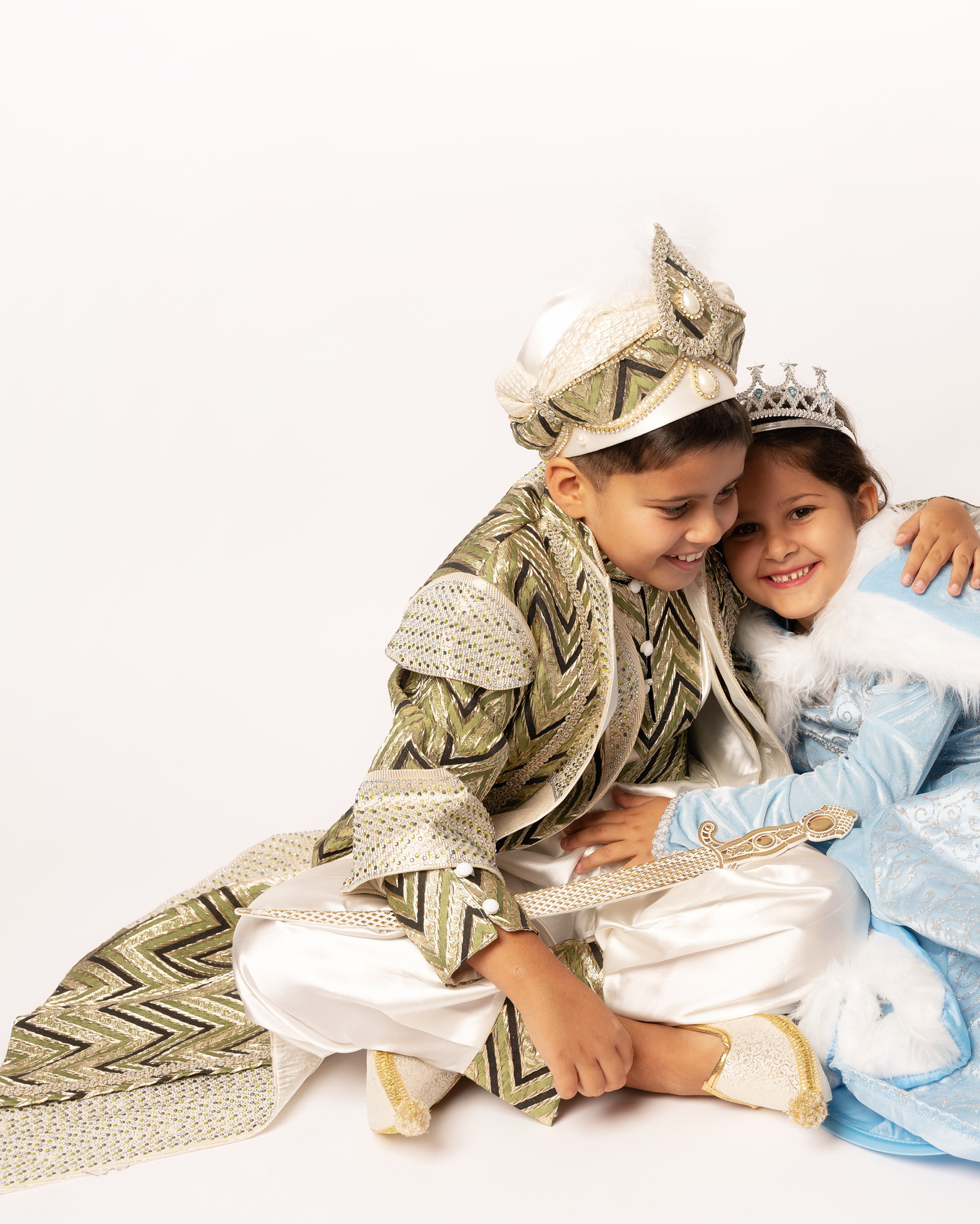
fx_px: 1864
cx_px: 844
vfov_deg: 36.4
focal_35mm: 51
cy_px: 610
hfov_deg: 28.5
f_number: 5.6
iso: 100
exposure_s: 1/160
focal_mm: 36.3
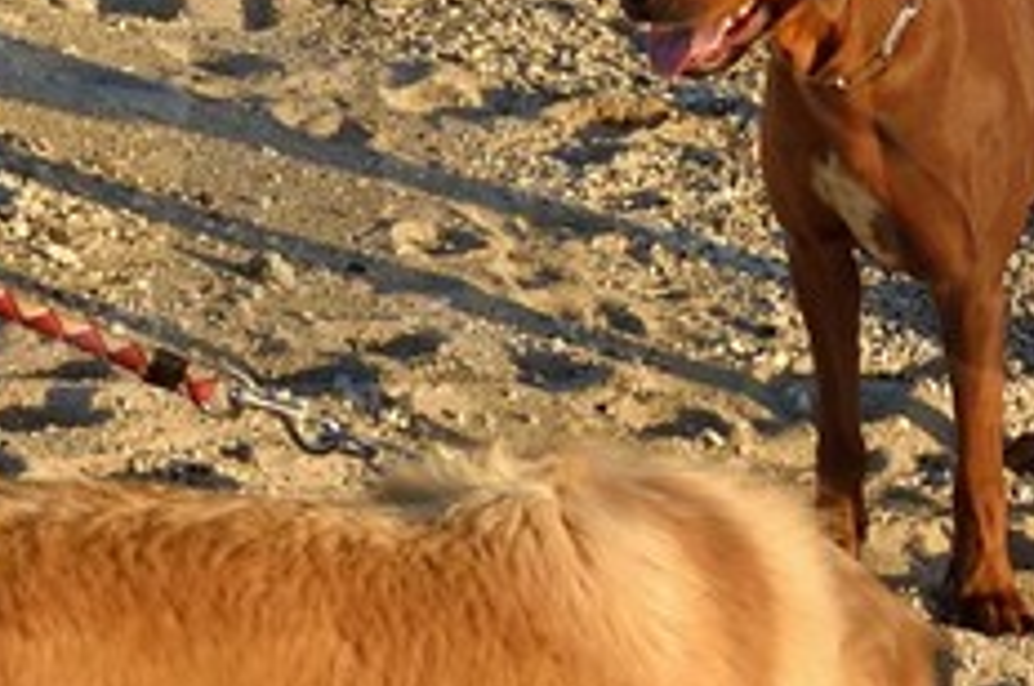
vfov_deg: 6.8
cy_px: -339
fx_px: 5736
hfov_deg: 10.2
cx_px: 76
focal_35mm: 200
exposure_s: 1/400
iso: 200
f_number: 8
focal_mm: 29
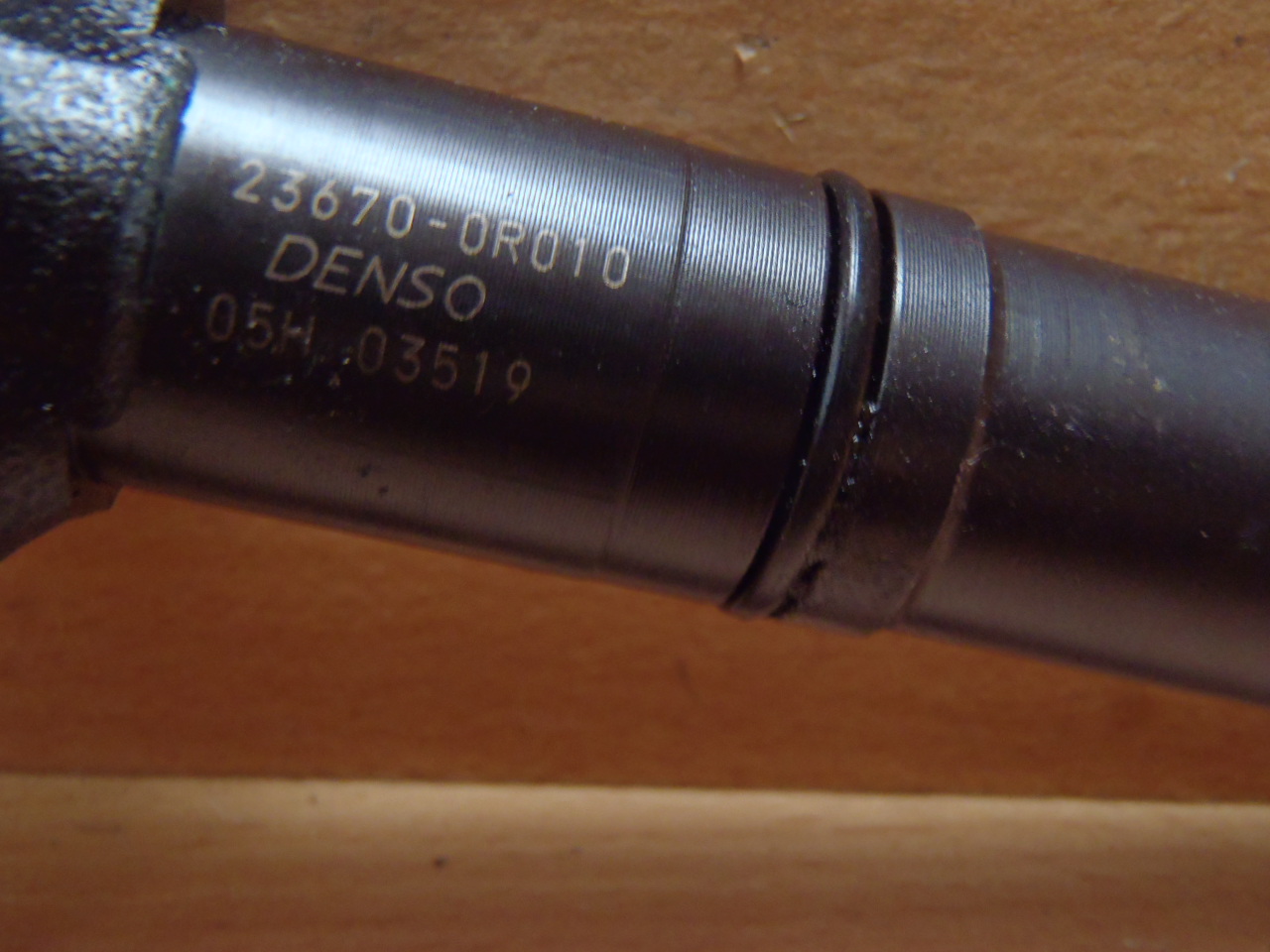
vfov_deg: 38.7
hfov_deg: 50.1
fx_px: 1357
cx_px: 635
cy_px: 476
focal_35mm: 37
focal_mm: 6.64
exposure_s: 1/4
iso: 400
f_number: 4.7
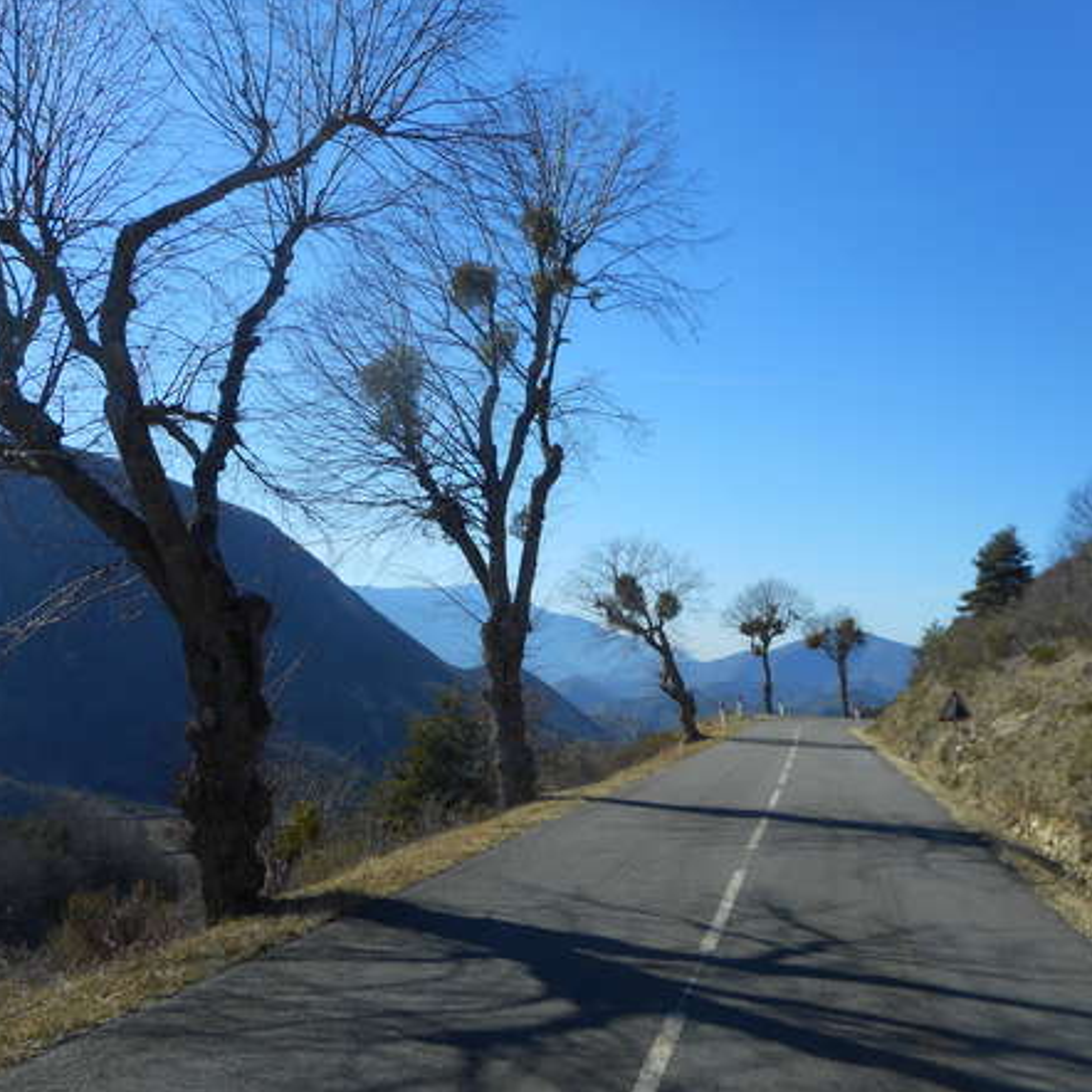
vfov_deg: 54.0
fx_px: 1071
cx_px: 610
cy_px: 546
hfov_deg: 53.9
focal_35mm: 30
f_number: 3.7
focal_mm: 4.5
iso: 80
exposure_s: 1/1000
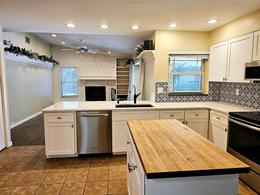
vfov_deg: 58.9
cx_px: 130
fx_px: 173
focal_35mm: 23
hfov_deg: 73.9
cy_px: 98
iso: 200
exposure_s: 1/120
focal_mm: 6.3
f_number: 1.7
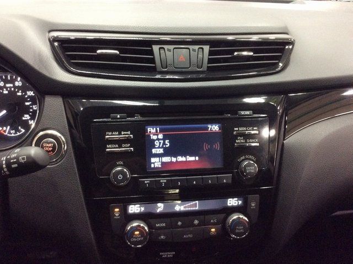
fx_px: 326
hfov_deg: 56.9
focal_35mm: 32
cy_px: 132
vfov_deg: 44.1
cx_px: 176
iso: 250
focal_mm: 3.3
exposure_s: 1/24
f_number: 2.4
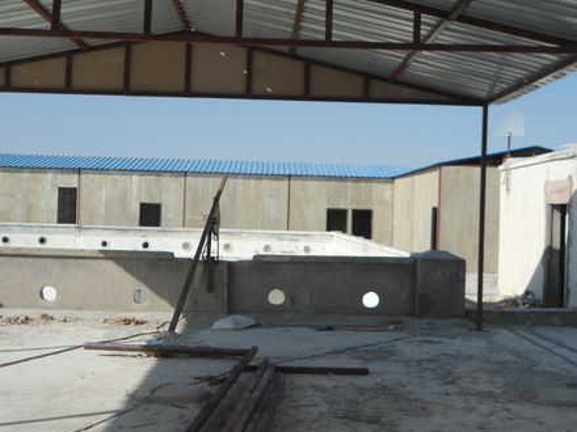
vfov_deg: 29.1
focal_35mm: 50
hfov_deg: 38.2
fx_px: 833
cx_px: 296
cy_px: 204
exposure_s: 1/1000
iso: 80
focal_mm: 7.9
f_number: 3.5
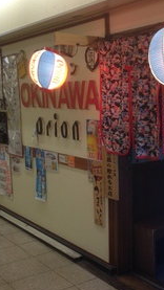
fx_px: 402
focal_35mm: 52
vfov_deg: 39.6
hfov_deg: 22.5
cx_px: 148
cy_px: 179
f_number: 2.4
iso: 50
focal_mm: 4.12
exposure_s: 1/24
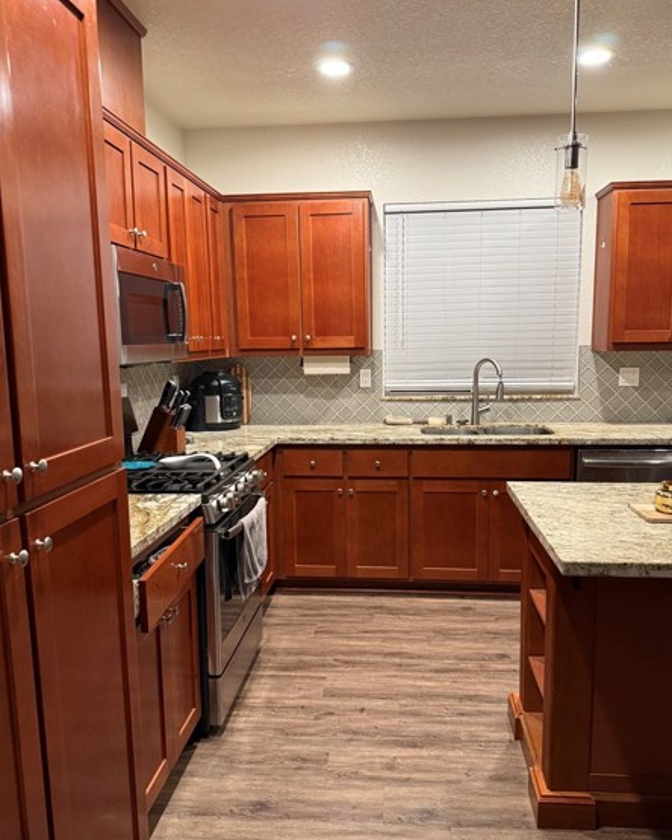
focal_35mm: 27
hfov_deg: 53.2
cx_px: 356
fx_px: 671
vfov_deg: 64.0
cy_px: 442
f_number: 1.78
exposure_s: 1/60
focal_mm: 6.76
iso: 320
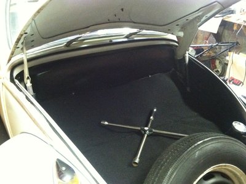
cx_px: 123
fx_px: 248
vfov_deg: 40.6
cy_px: 92
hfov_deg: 52.7
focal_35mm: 35
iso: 1000
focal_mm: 3.85
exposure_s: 1/17
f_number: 2.8
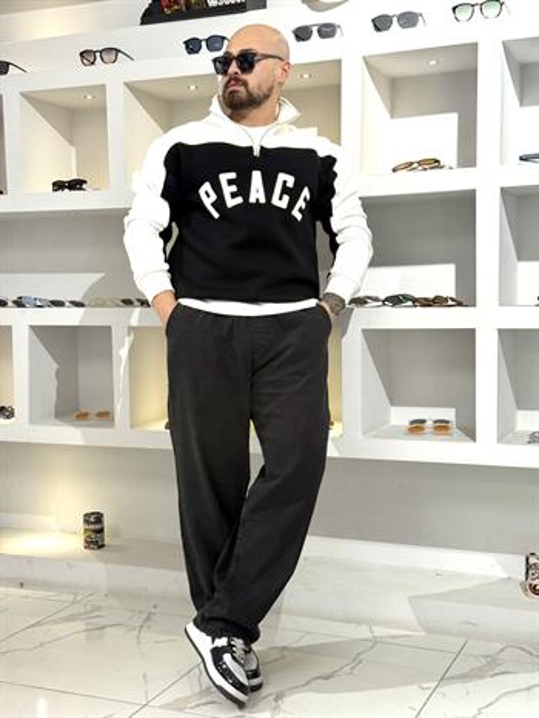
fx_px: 996
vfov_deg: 39.6
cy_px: 359
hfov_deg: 30.3
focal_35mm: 48
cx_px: 270
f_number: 1.78
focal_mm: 6.76
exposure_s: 1/100
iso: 80
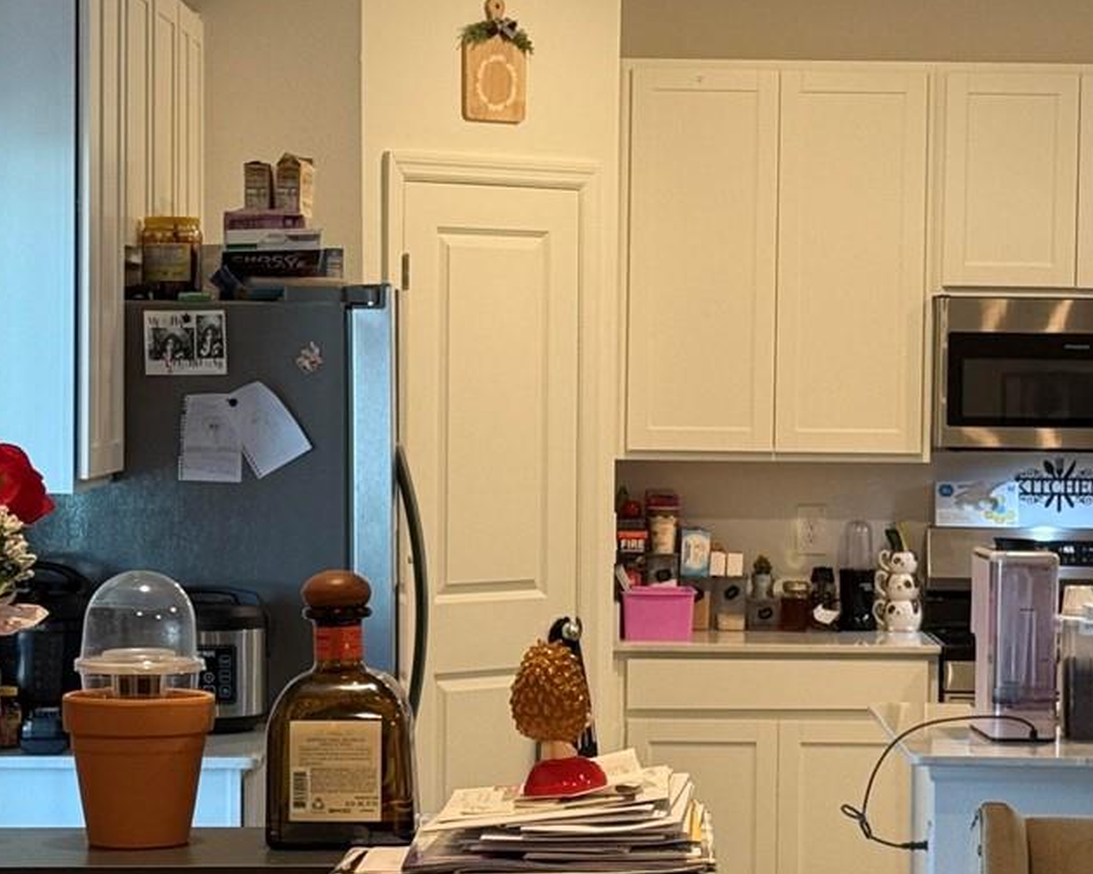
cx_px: 618
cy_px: 508
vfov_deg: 13.0
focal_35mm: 119
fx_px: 3849
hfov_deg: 16.2
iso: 125
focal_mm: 6.76
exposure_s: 1/60
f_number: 1.78
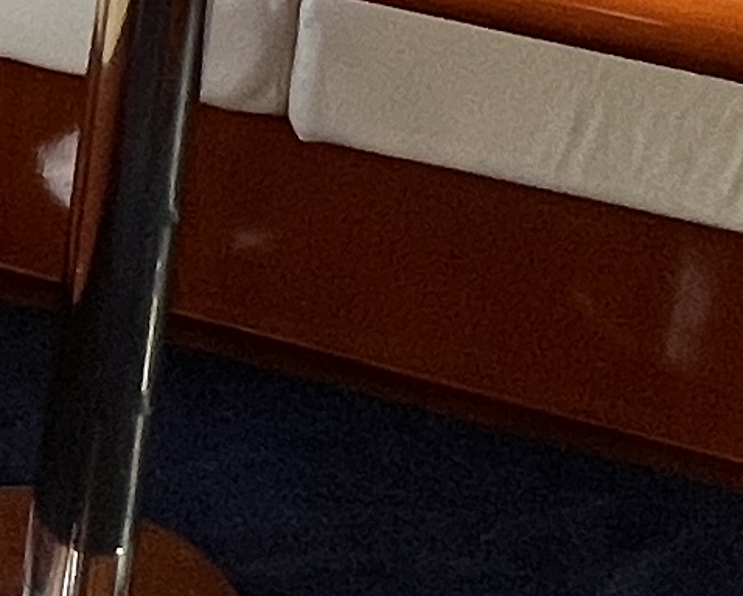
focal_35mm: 107
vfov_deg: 12.8
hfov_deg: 14.0
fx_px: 2354
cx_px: -903
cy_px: -549
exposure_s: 1/99
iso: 125
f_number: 1.8
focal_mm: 1.57
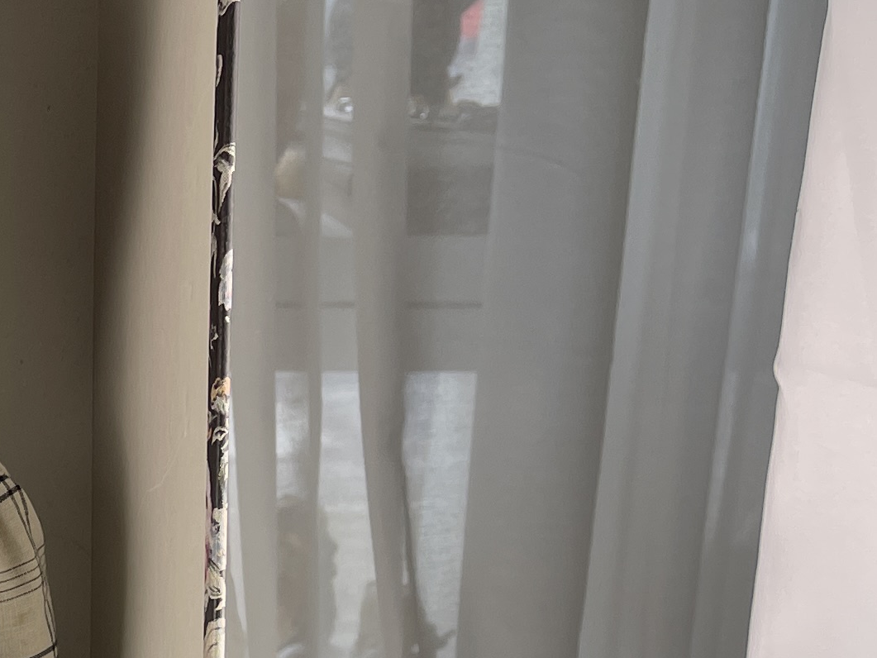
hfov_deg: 18.2
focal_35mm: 95
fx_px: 2407
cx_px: -469
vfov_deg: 14.7
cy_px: 930
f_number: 1.6
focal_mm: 5.1
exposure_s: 1/170
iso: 32
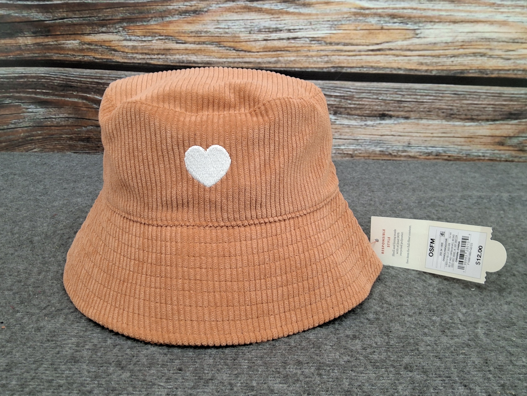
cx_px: 264
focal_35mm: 25
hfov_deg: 69.4
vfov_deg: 54.9
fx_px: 381
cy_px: 198
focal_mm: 3.08
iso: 200
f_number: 2
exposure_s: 1/40
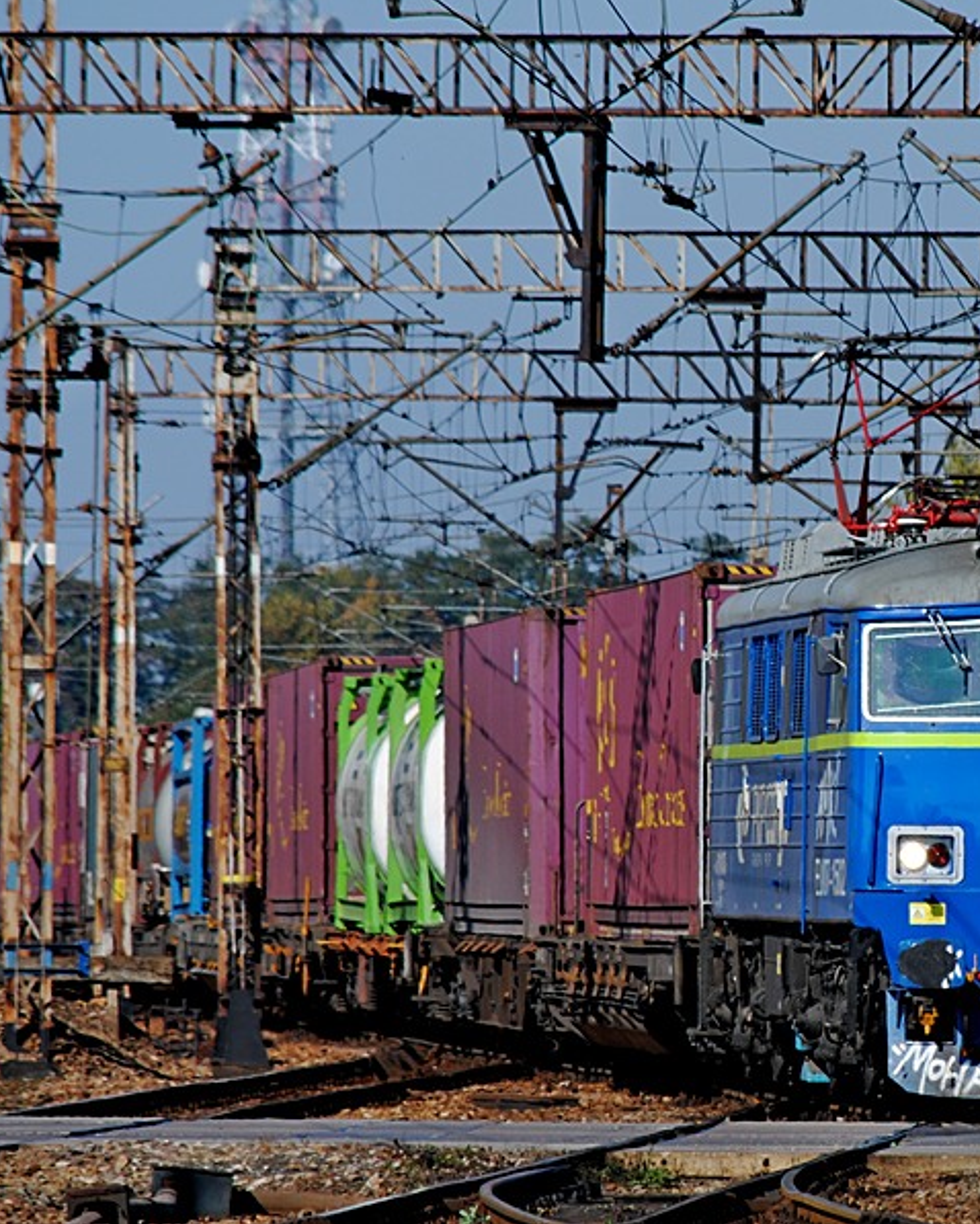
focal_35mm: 403
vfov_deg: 4.8
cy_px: 611
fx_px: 14603
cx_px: 765
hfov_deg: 3.8
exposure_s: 1/400
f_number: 7.1
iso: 100
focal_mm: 190
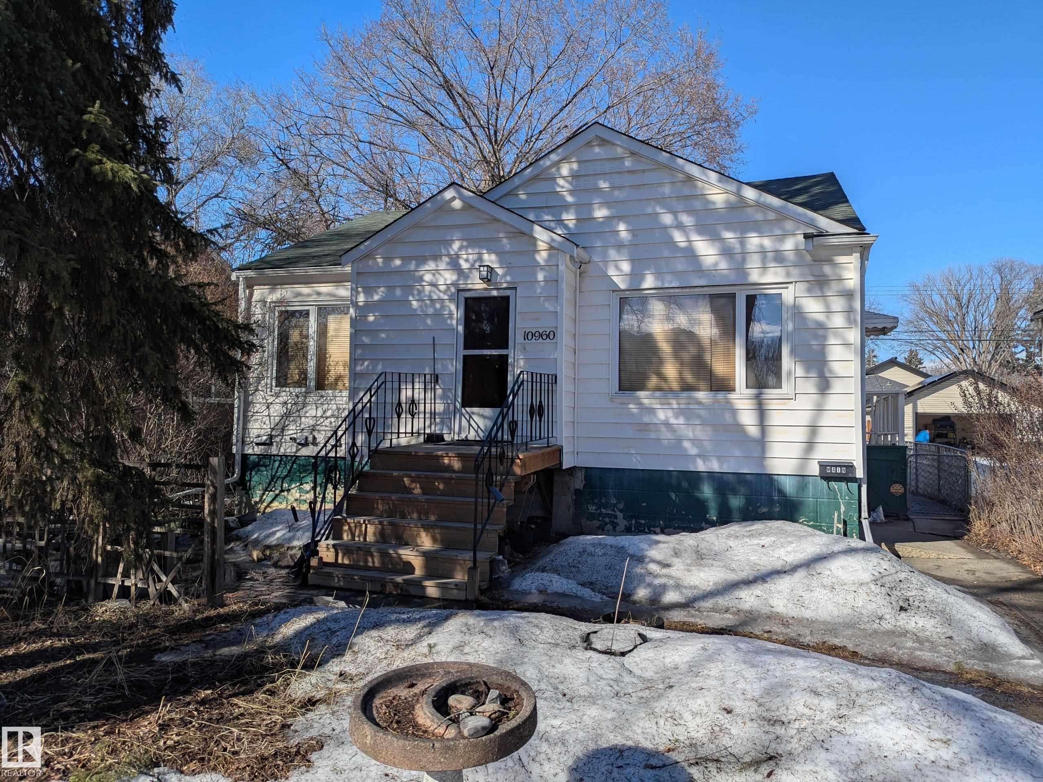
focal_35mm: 24
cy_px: 391
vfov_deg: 56.8
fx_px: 723
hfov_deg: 71.6
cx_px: 522
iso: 44
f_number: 1.85
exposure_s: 1/3236
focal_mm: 6.81
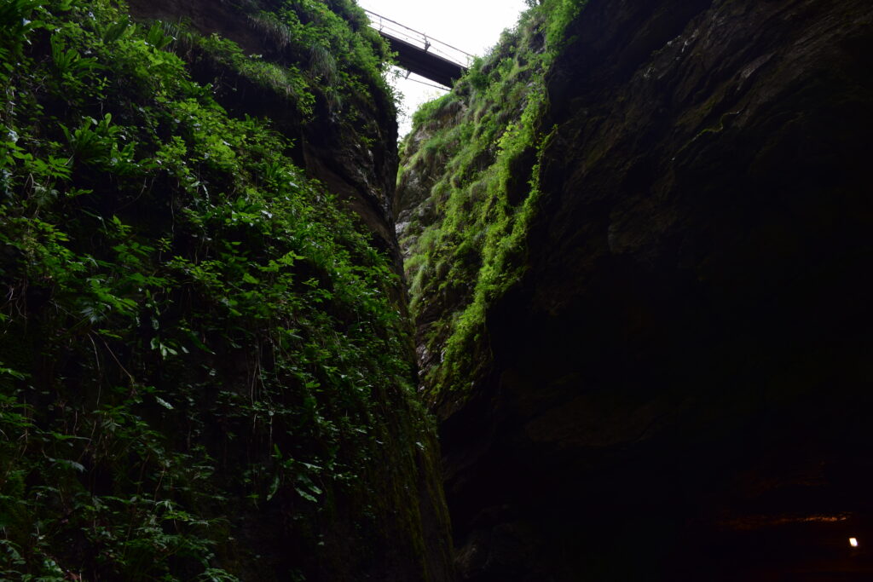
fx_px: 655
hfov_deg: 67.4
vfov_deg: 47.9
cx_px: 436
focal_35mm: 27
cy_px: 291
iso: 100
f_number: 8
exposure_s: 1/30
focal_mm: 18
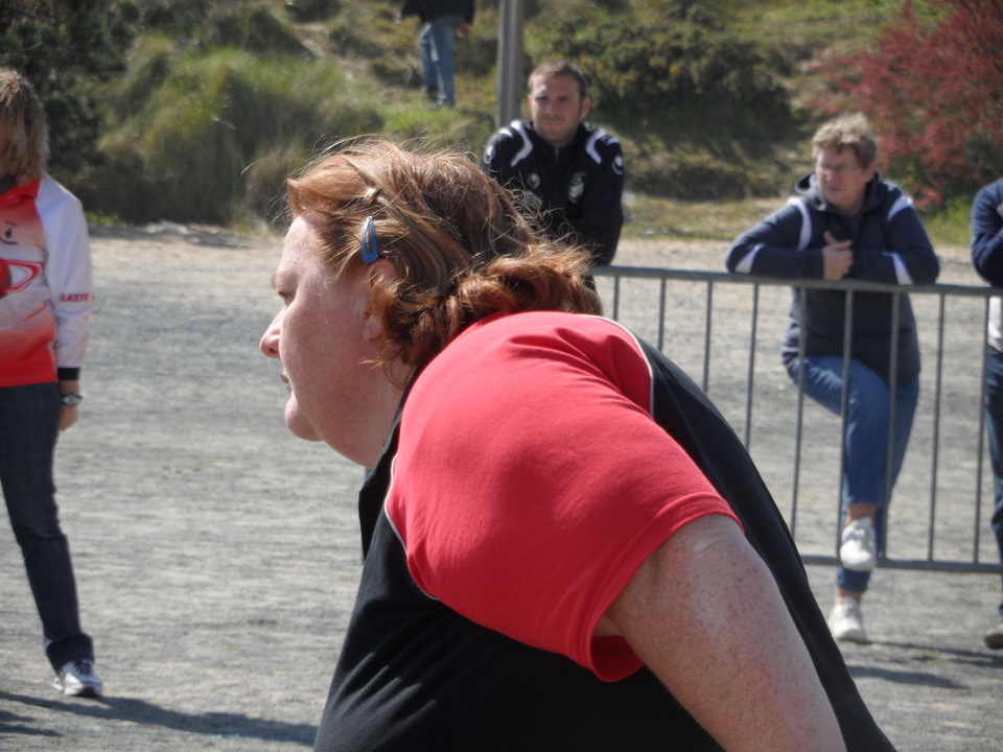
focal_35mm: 210
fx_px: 6085
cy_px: 376
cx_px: 502
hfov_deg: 9.4
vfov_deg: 7.1
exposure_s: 1/350
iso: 80
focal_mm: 34.8
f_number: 4.6
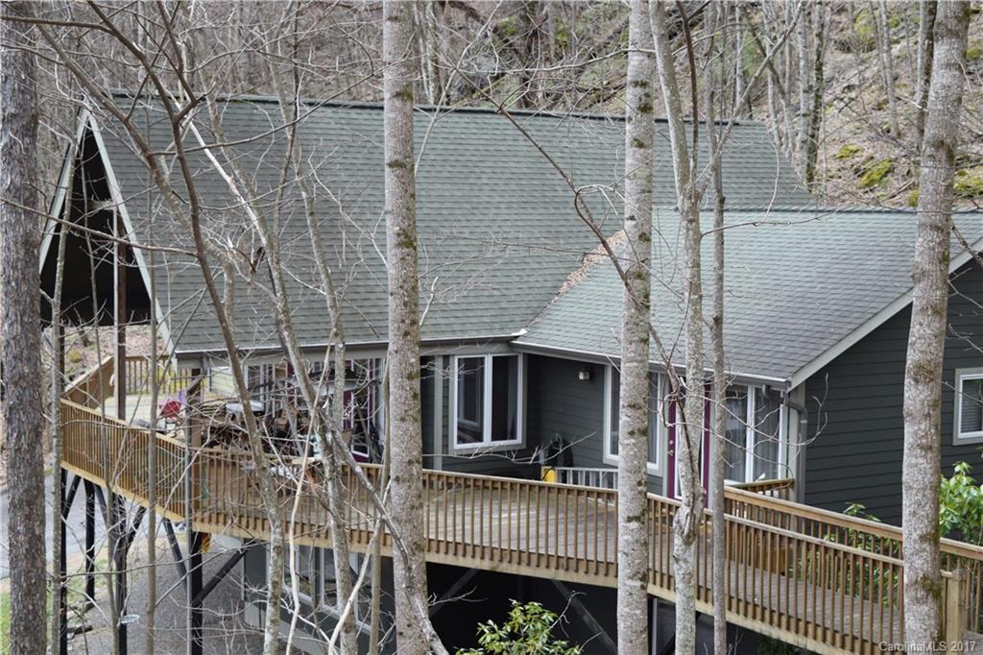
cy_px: 328
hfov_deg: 35.1
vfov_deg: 23.8
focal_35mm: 57
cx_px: 492
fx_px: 1556
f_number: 7.1
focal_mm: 38
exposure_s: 1/200
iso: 400
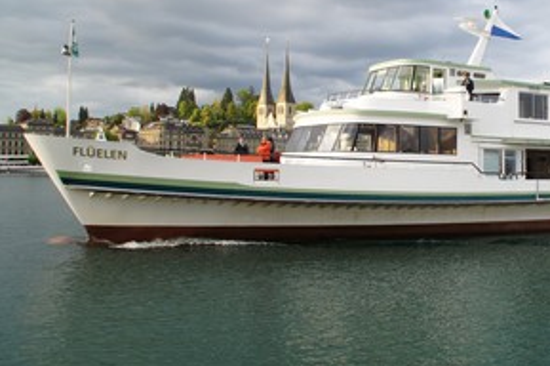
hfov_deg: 43.9
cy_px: 148
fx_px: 656
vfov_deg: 31.0
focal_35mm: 43
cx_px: 419
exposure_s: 1/40
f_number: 8
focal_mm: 18
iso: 100
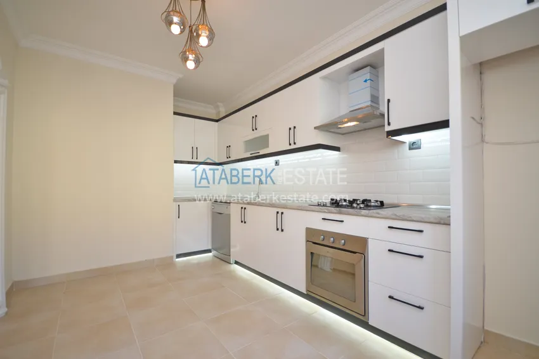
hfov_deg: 100.4
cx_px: 270
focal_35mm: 15
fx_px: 224
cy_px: 180
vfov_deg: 77.3
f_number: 4
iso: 220
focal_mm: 10
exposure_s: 1/60
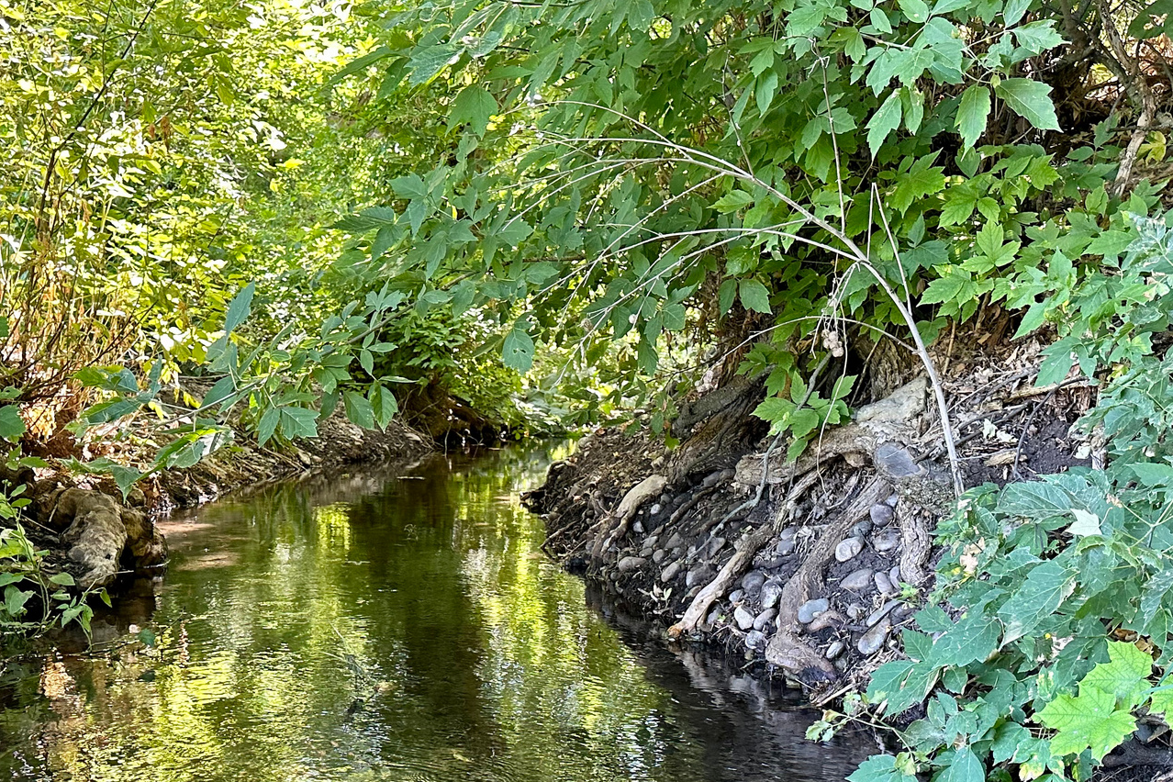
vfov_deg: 32.6
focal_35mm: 40
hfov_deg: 48.4
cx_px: 524
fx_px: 1303
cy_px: 613
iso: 250
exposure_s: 1/98
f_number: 1.78
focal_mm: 6.86
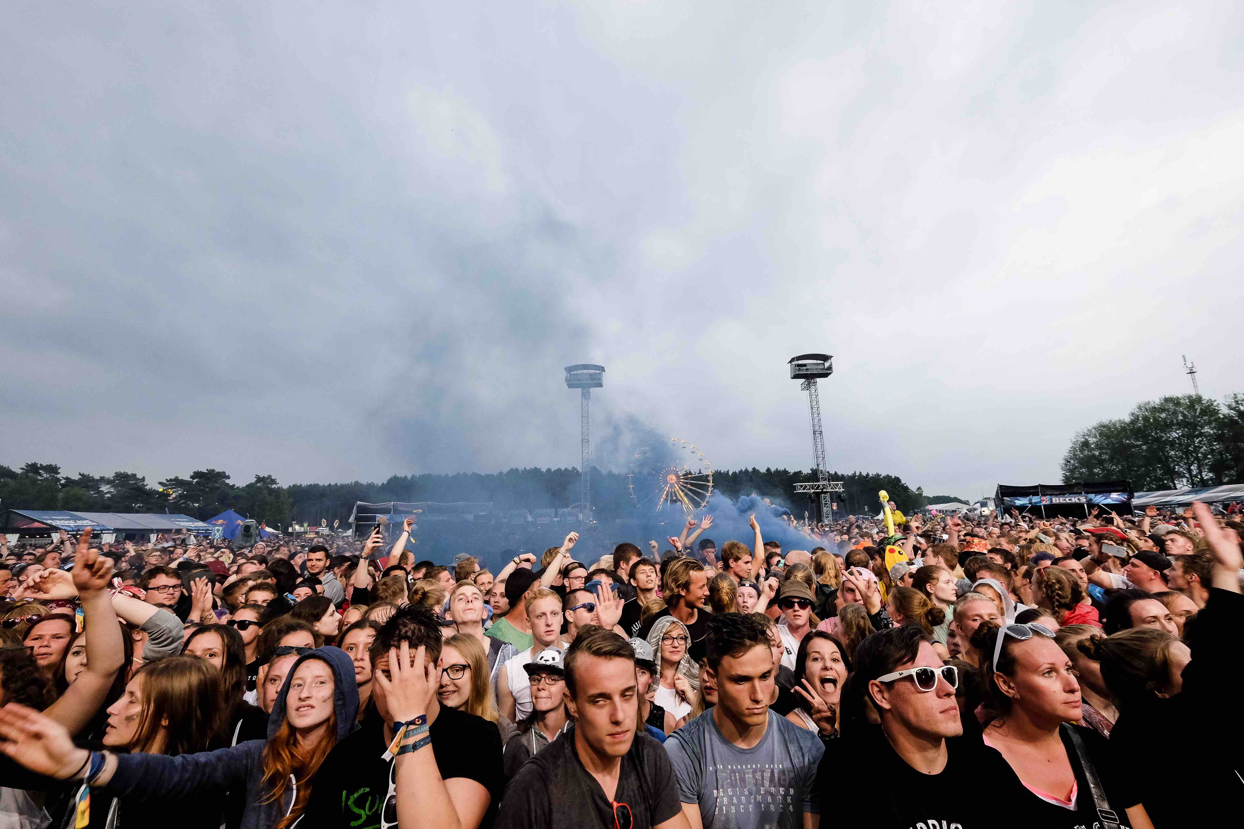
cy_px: 414
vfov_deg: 77.3
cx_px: 622
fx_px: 518
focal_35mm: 15
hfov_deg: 100.4
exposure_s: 1/180
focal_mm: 10
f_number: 5
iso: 1600
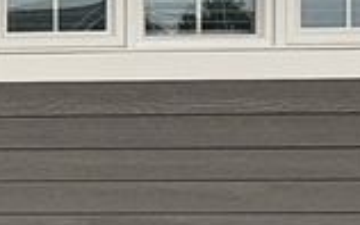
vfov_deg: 13.6
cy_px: 152
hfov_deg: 17.3
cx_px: -301
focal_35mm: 96
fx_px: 943
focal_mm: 2.22
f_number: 2.2
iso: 50
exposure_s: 1/273
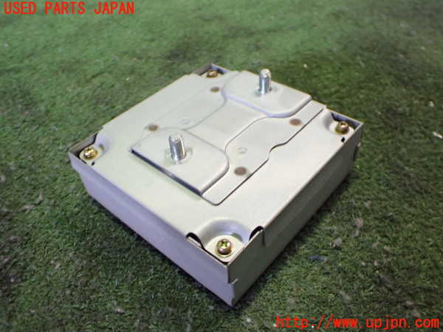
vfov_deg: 46.8
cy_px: 166
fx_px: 384
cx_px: 222
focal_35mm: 30
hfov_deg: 60.0
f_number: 2.3
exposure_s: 1/50
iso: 800
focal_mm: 5.4
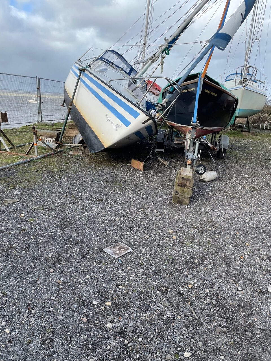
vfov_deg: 67.3
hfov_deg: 53.1
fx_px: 271
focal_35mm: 26
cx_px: 136
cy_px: 180
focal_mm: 4.2
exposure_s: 1/1366
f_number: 1.6
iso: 32
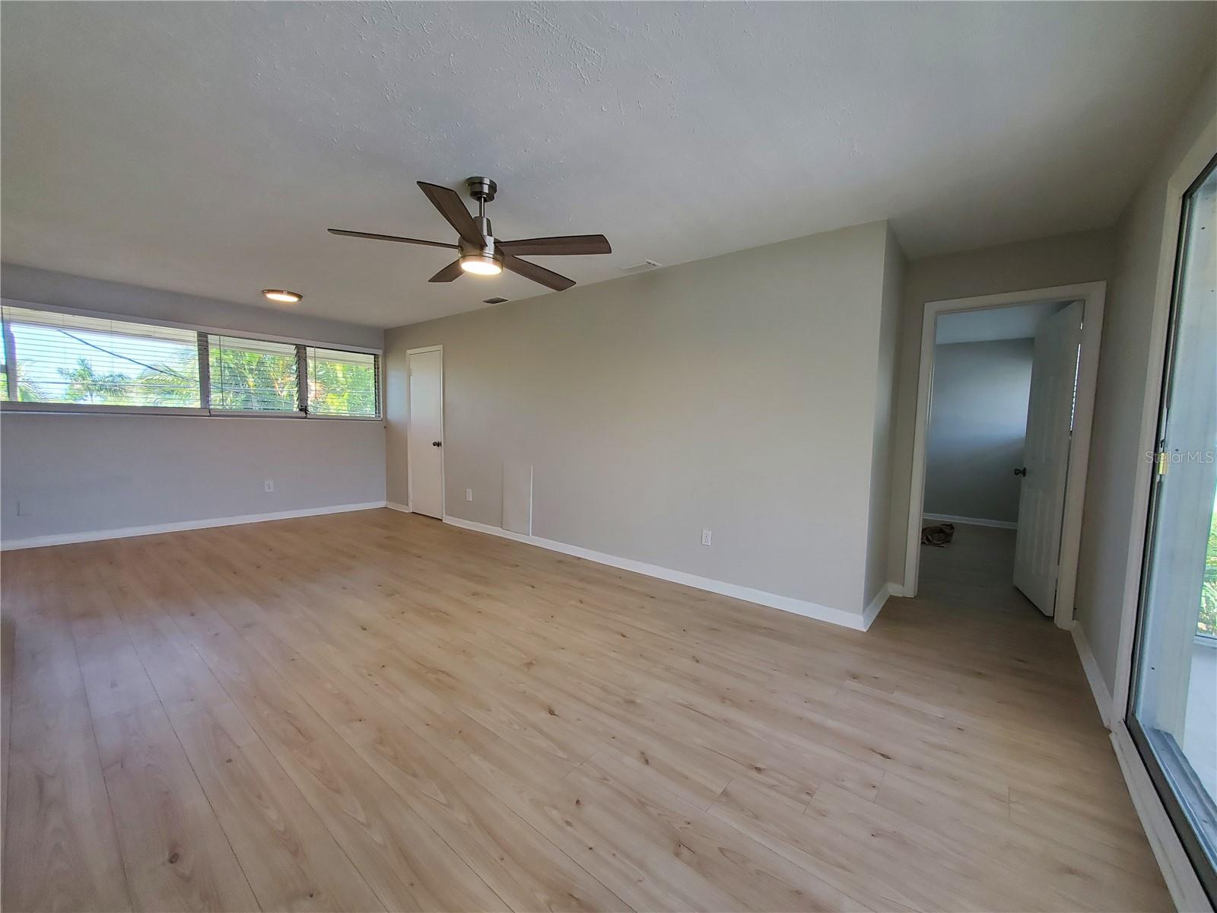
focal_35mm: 13
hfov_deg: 106.2
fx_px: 457
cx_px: 608
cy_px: 456
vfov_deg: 89.9
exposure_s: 1/60
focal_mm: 1.8
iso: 100
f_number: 2.2
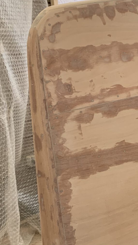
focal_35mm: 57
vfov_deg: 36.6
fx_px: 371
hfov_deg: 19.0
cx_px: 193
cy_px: 132
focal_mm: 4.25
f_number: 1.8
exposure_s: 1/84
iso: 100
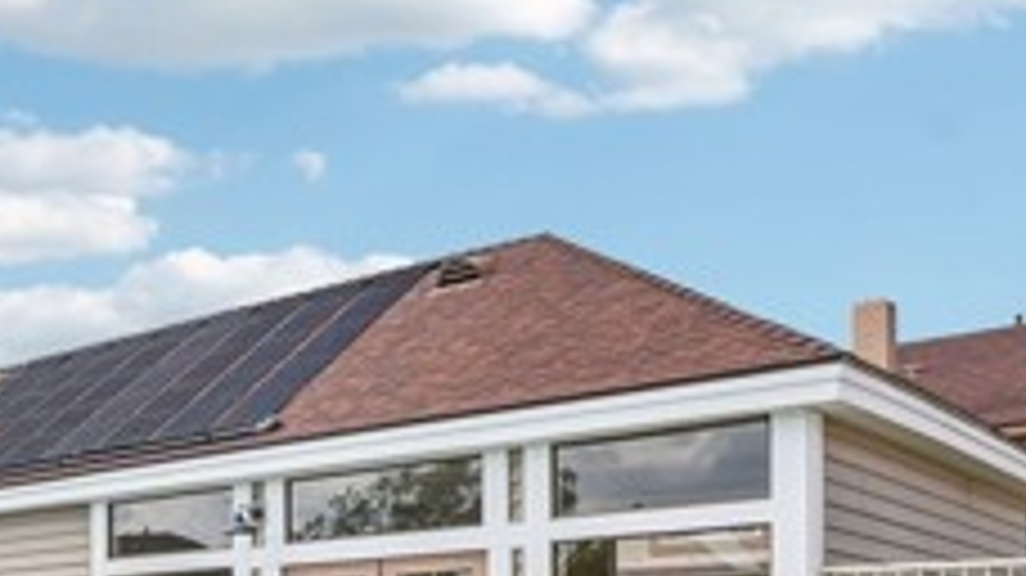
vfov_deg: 22.2
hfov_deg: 36.0
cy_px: 680
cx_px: -68
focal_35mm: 50
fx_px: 1360
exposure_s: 1/250
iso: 50
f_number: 8
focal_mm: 17
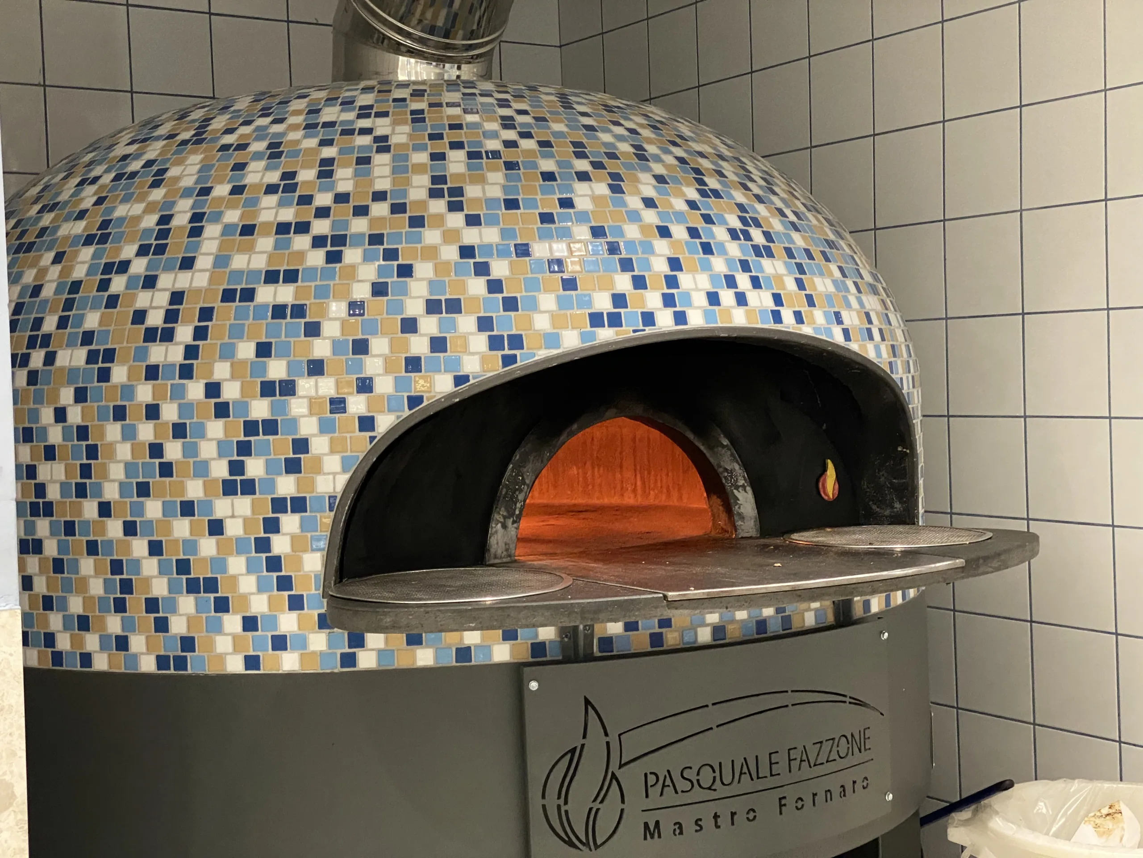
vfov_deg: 28.0
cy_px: 429
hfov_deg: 36.8
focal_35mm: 52
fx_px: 1717
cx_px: 572
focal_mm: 6
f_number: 2
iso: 250
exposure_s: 1/50
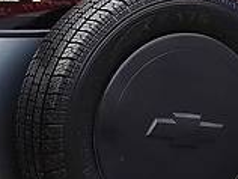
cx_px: -86
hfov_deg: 9.4
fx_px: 1425
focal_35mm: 207
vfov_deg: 7.2
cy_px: 167
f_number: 2
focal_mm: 8.2
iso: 100
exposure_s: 1/1156
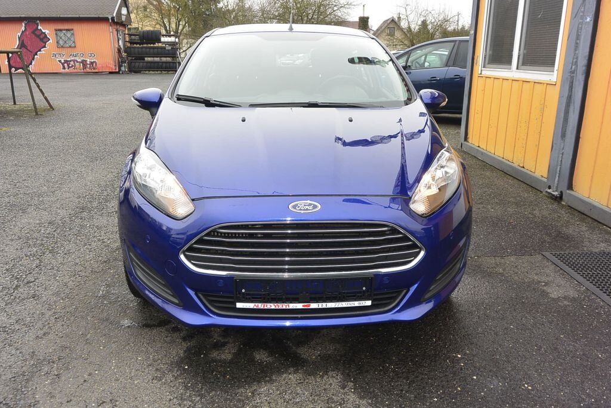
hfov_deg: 63.7
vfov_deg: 45.0
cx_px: 306
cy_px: 204
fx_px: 492
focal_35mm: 29
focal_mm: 11
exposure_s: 1/250
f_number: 4
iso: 160
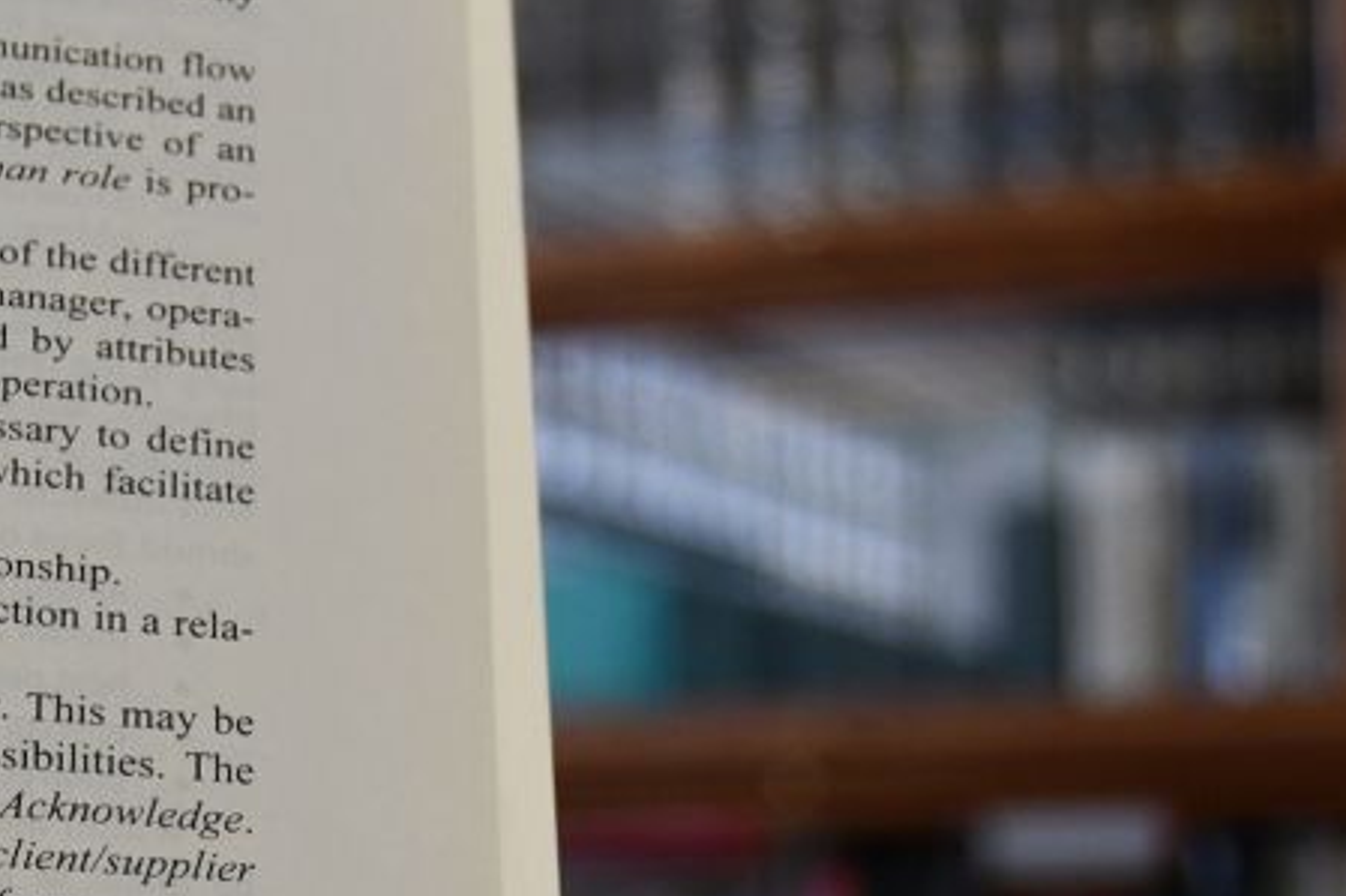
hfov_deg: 19.1
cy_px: 936
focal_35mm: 106
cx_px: 297
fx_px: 3962
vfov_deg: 12.7
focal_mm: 23
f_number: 3.8
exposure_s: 1/160
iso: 800
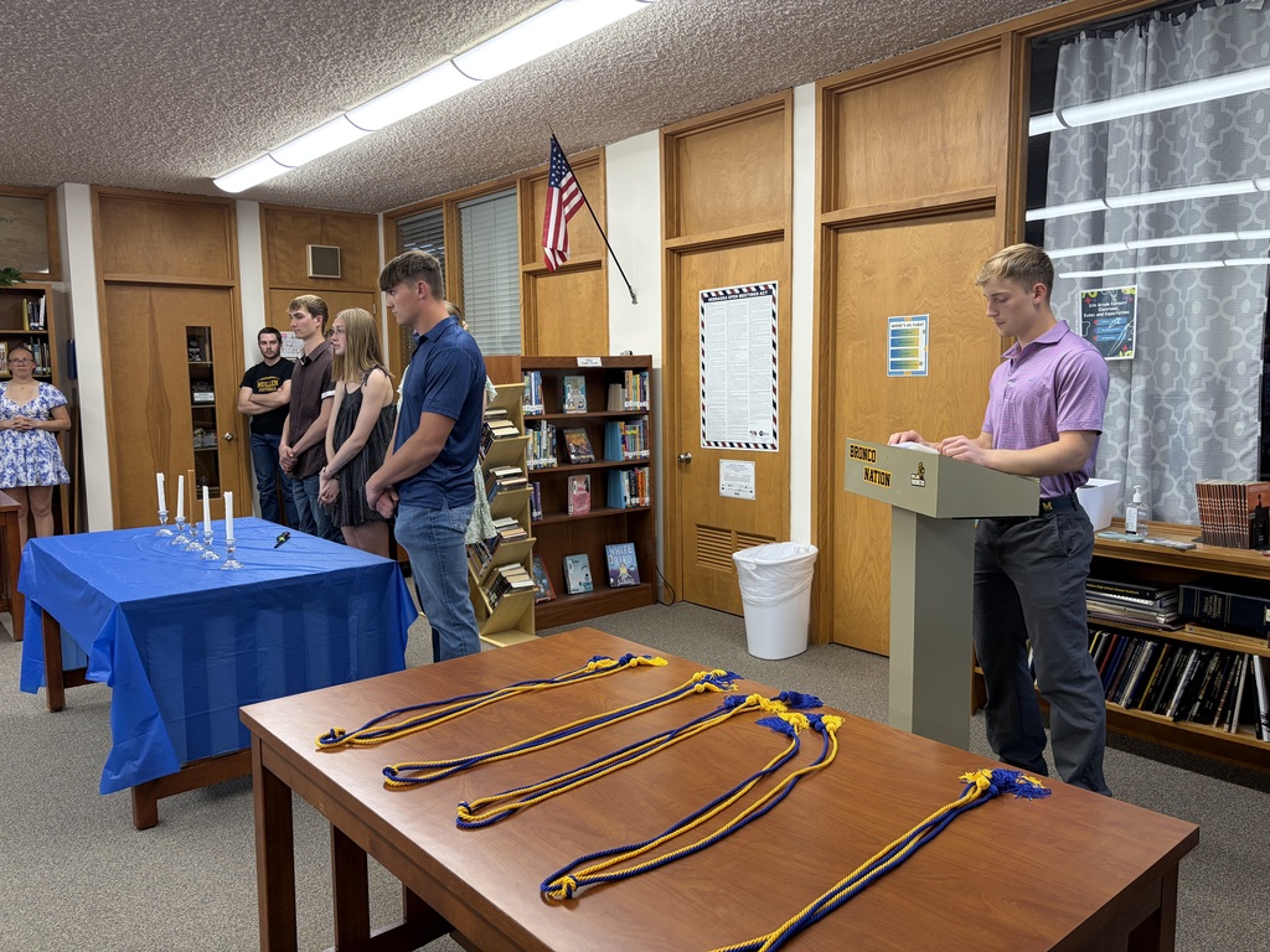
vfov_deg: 53.1
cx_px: 635
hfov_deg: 67.3
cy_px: 476
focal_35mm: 26
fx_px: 954
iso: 80
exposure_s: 1/122
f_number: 1.6
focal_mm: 5.96
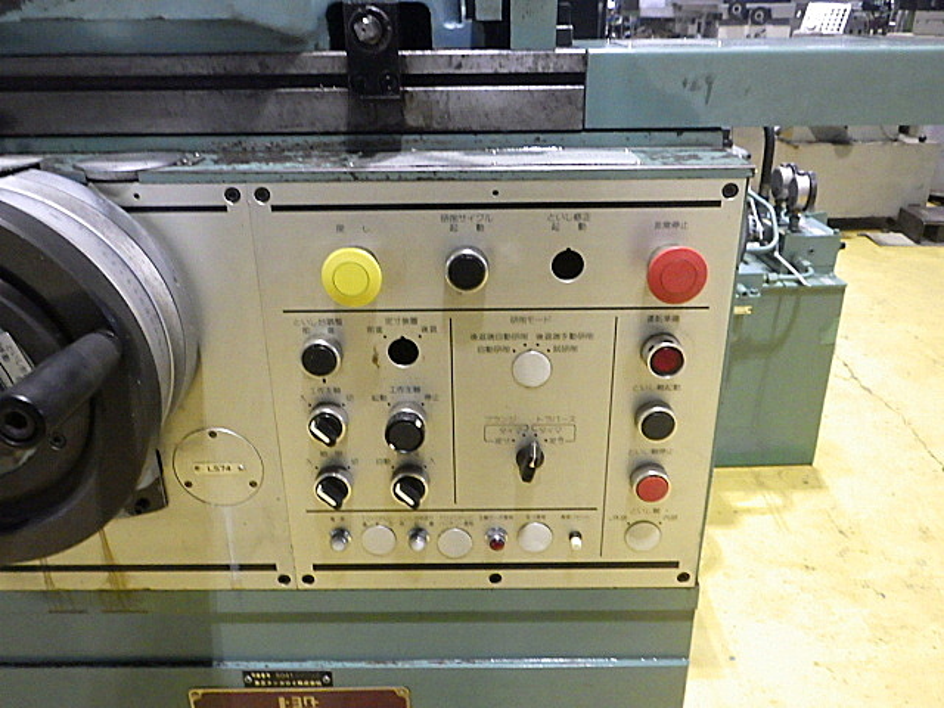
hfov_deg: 63.4
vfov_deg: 49.7
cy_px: 354
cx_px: 472
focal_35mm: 28
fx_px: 764
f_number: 3.5
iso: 1600
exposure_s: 1/40
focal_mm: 5
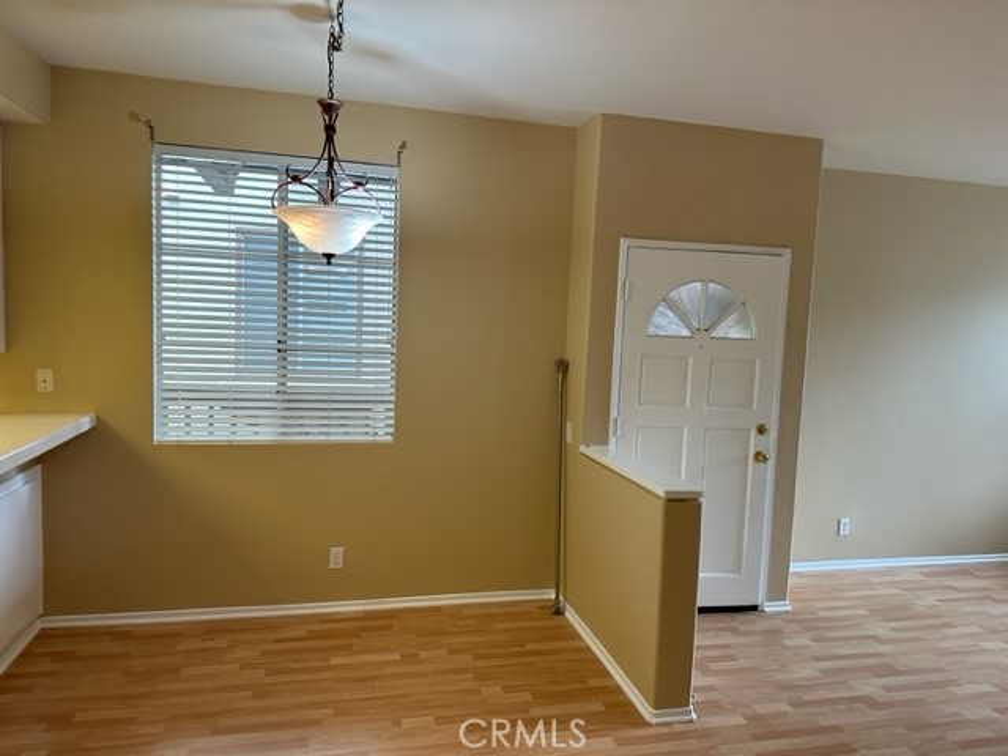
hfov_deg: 71.6
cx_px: 504
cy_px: 378
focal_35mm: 24
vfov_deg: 56.8
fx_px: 699
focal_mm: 6.86
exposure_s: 1/120
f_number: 1.78
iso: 200
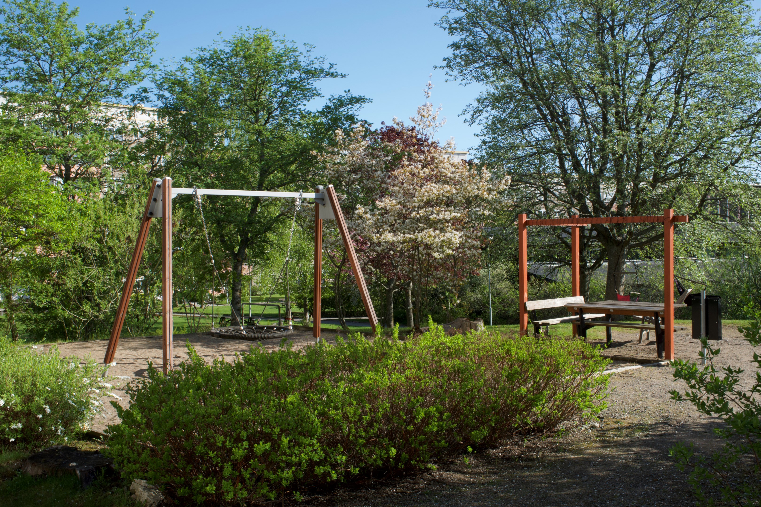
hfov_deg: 51.9
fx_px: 782
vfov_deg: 35.9
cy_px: 254
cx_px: 380
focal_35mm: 37
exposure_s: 1/80
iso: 320
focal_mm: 24.7
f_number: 16
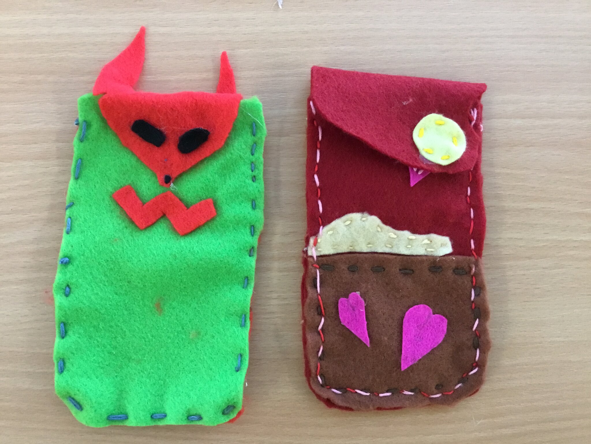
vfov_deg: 45.4
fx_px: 529
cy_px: 222
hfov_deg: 58.4
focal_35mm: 31
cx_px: 296
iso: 200
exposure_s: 1/33
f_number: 2.4
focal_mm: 3.3
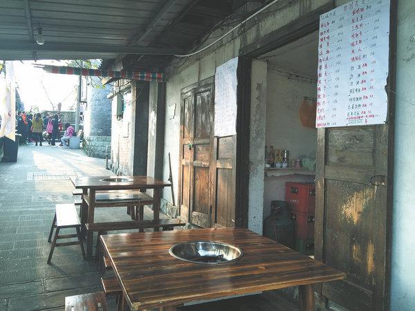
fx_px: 348
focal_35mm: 29
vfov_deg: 48.2
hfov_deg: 61.7
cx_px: 208
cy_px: 156
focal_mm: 4.15
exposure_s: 1/100
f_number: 2.2
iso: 32
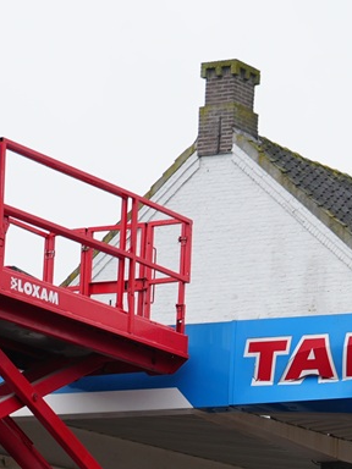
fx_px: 2413
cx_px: 523
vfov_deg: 10.7
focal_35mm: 178
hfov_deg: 8.2
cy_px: 704
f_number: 5
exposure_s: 1/160
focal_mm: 37
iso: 100
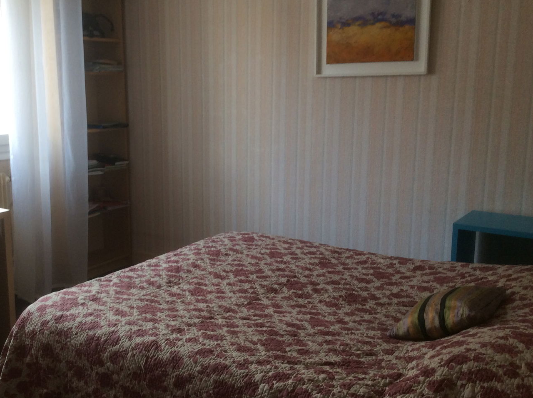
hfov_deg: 46.7
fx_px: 615
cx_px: 225
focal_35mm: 40
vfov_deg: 35.9
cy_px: 199
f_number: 2.4
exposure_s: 1/25
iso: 40
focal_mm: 3.3
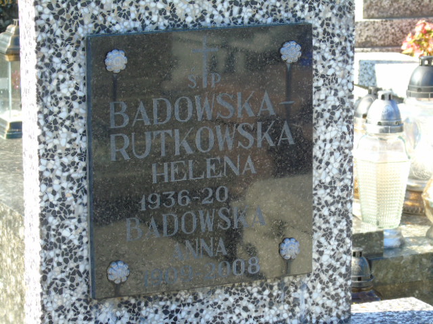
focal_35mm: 142
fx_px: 1776
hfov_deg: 13.9
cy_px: 162
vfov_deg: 10.4
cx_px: 216
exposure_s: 1/125
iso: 100
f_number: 4.7
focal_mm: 25
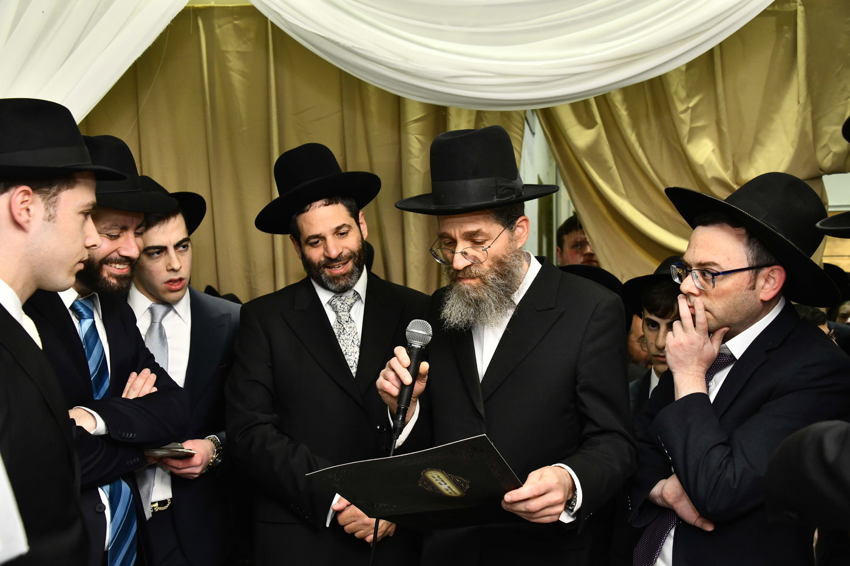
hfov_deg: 44.5
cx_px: 425
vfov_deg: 30.5
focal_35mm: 44
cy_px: 283
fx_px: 1039
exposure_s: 1/100
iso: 1250
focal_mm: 44
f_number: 6.3
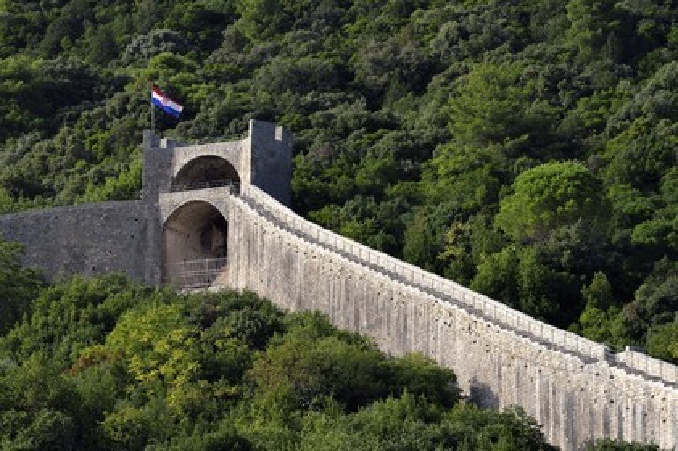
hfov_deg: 10.3
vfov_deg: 6.9
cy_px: 226
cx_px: 339
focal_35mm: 200
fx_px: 3764
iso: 200
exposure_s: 1/320
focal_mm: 200
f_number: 11
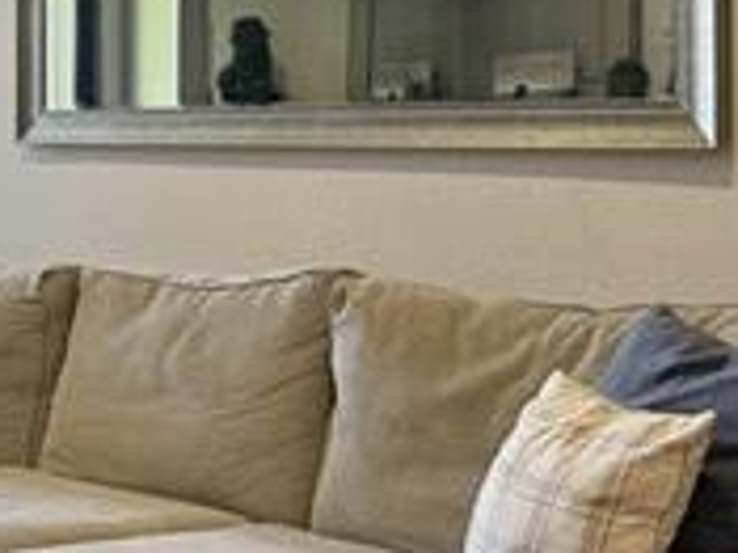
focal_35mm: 88
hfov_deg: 19.9
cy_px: 106
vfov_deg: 16.6
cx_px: -295
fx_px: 1875
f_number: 1.78
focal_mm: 6.76
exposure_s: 1/60
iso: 125
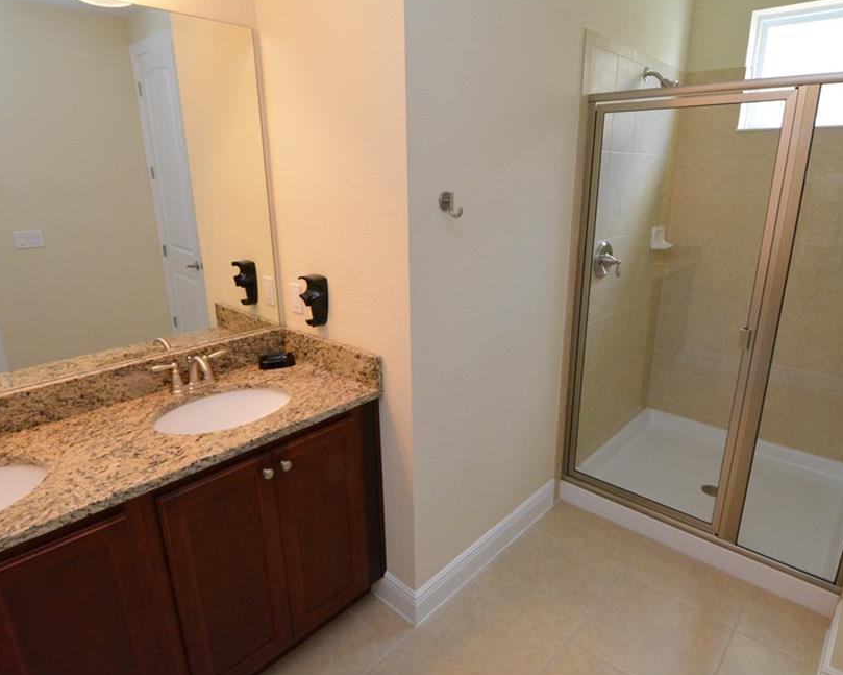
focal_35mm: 20
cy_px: 327
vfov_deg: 69.2
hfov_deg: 81.5
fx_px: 489
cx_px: 446
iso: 3200
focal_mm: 11
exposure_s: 1/60
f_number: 9
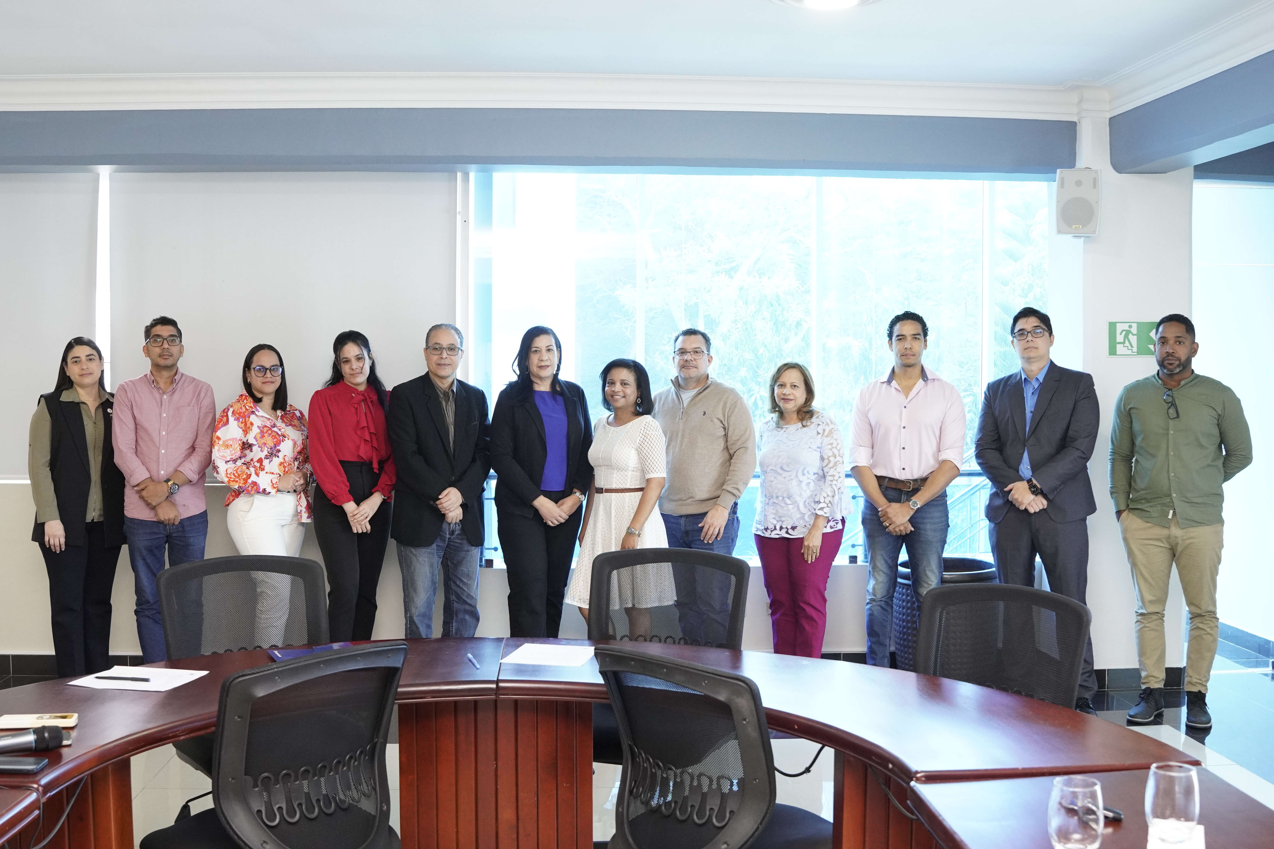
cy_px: 424
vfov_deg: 36.9
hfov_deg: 53.1
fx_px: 1274
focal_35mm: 36
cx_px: 637
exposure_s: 1/100
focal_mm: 24
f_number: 4
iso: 2000
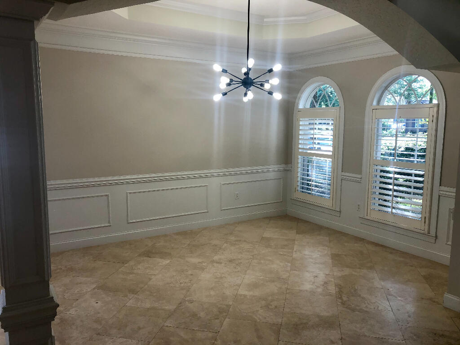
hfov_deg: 63.4
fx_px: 372
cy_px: 172
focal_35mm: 28
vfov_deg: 49.7
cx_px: 230
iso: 40
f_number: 1.8
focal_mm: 3.99
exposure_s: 1/120
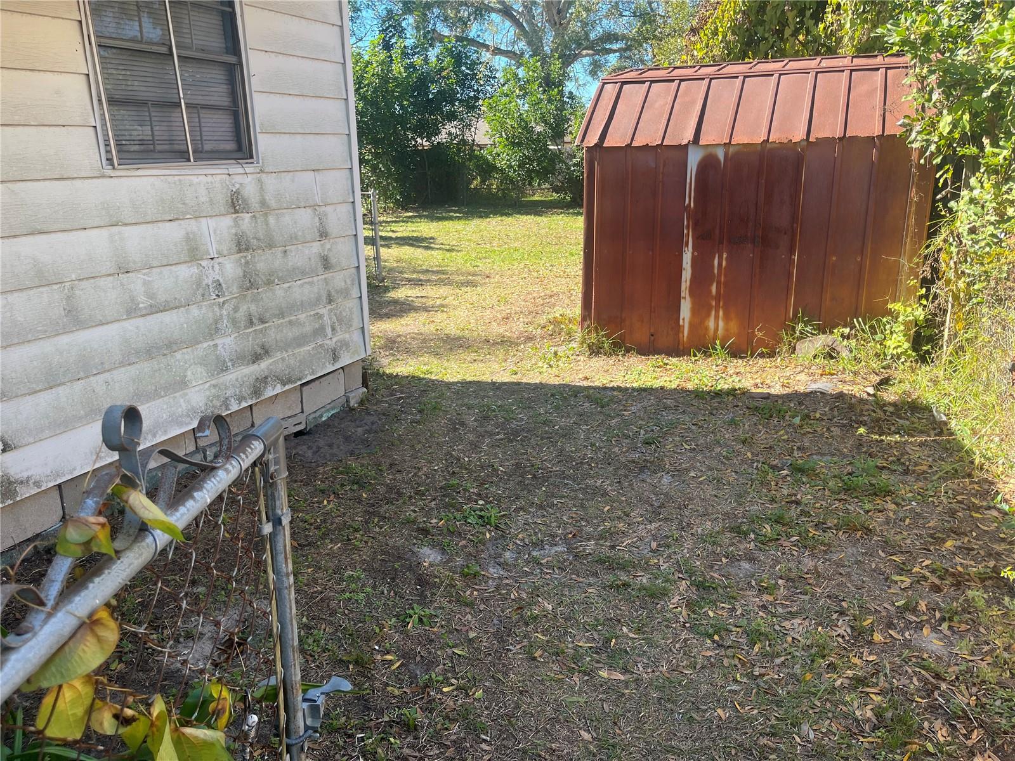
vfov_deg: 53.1
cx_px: 508
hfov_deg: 67.3
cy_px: 380
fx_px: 762
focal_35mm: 26
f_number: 1.6
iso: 50
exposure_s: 1/522
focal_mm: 5.1
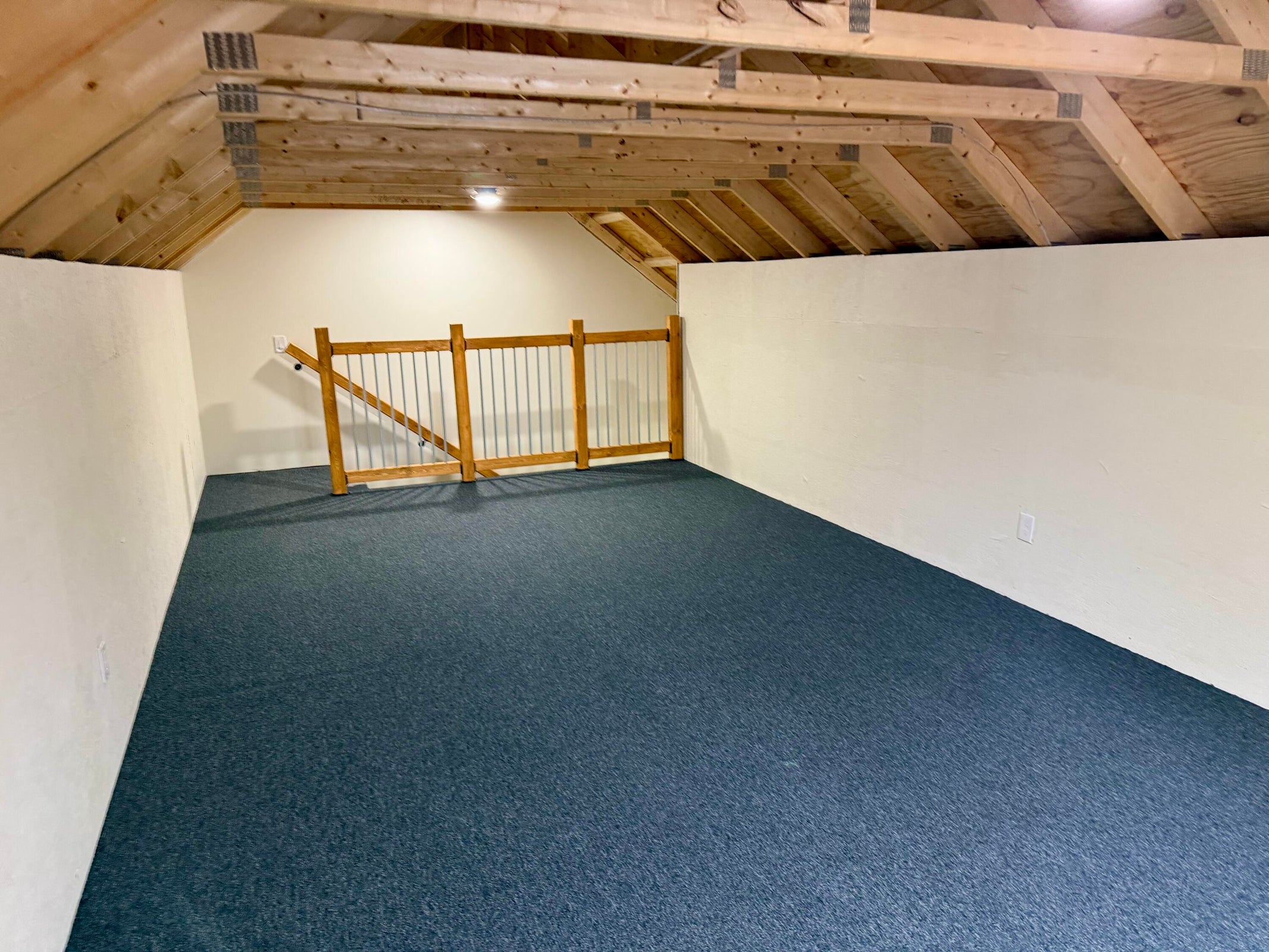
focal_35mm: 24
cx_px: 634
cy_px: 476
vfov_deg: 56.8
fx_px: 880
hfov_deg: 71.6
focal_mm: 6.76
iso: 400
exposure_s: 1/60
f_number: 1.78
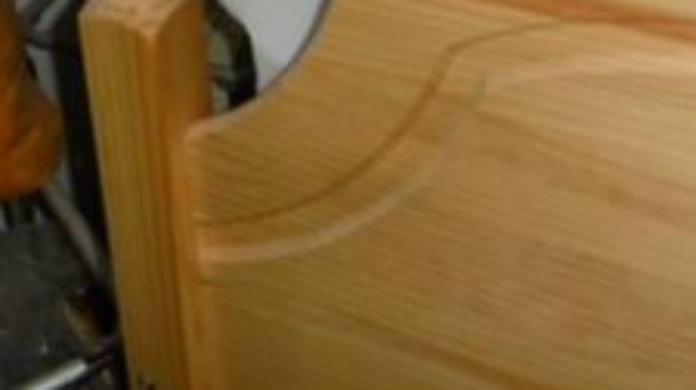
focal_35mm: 82
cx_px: 190
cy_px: -186
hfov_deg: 25.7
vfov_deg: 13.8
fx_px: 1512
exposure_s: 1/60
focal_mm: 4.3
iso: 200
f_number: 3.1
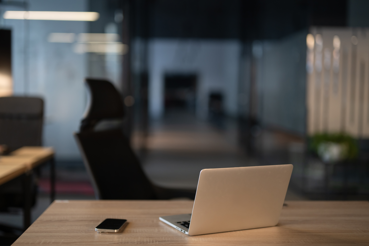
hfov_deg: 39.6
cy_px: 123
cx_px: 184
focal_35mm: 50
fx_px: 512
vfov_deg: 27.0
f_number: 1.2
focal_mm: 50
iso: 800
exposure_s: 1/320
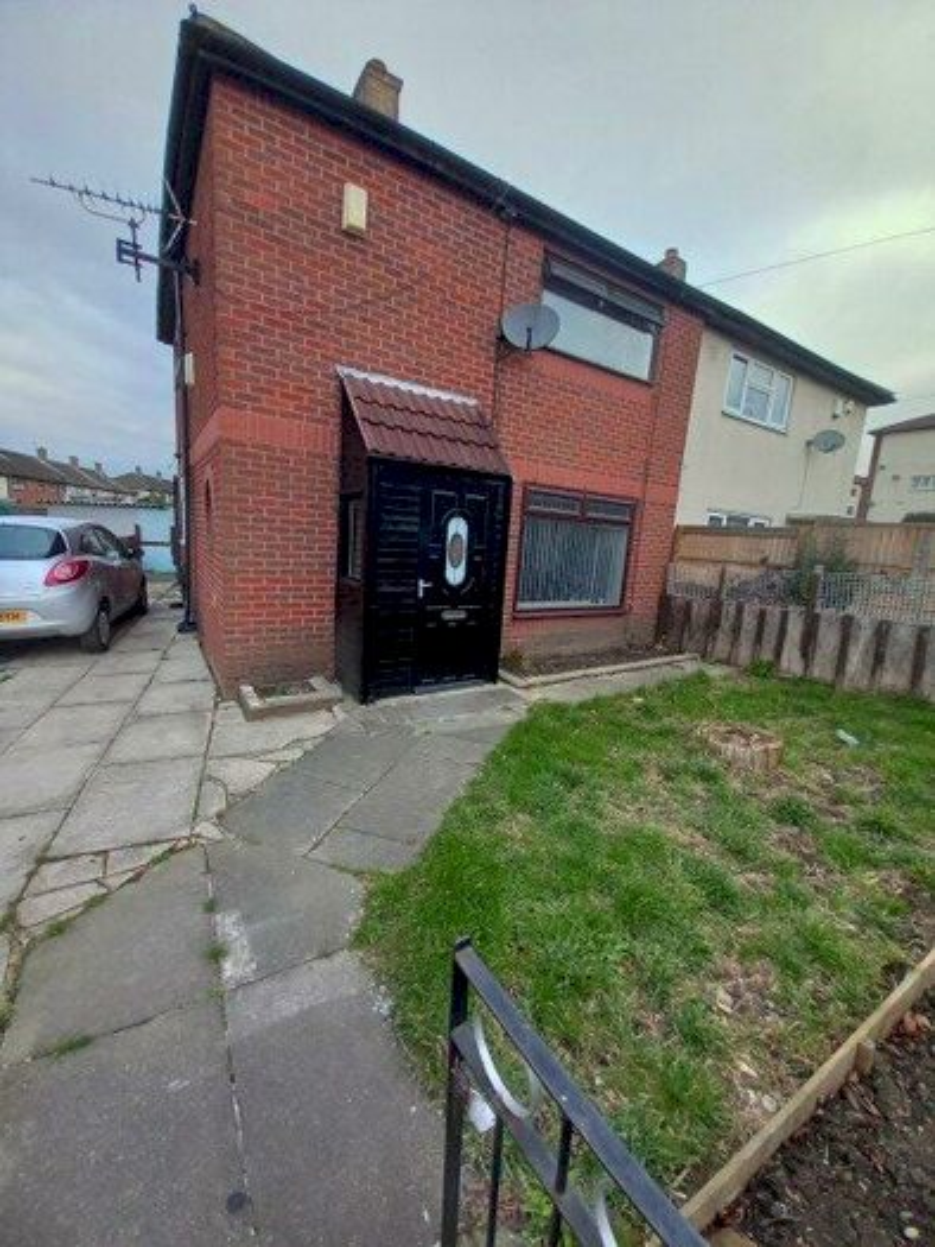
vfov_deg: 106.2
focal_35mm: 13
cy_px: 624
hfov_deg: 89.9
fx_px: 468
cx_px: 468
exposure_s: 1/100
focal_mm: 1.13
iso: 100
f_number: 2.2
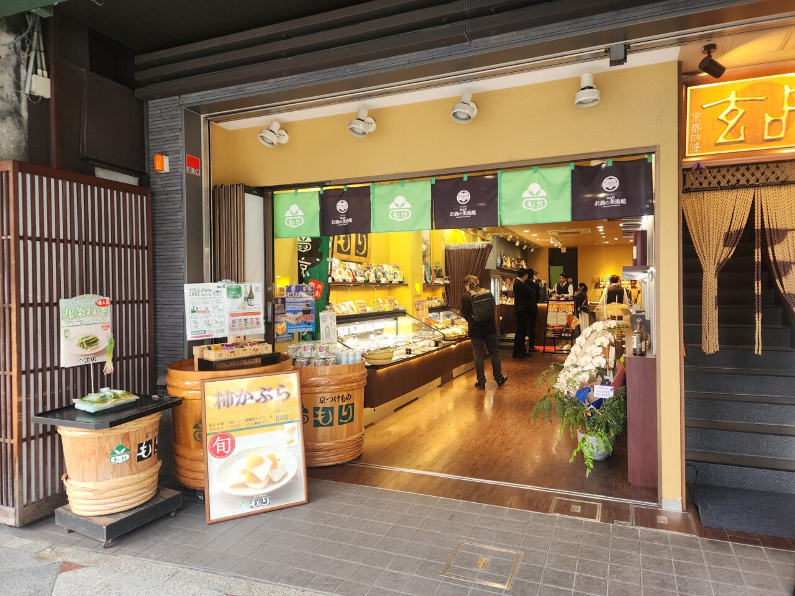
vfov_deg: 58.9
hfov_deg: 73.9
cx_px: 398
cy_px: 298
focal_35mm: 23
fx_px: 528
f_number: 1.8
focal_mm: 6.4
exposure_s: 1/120
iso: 160
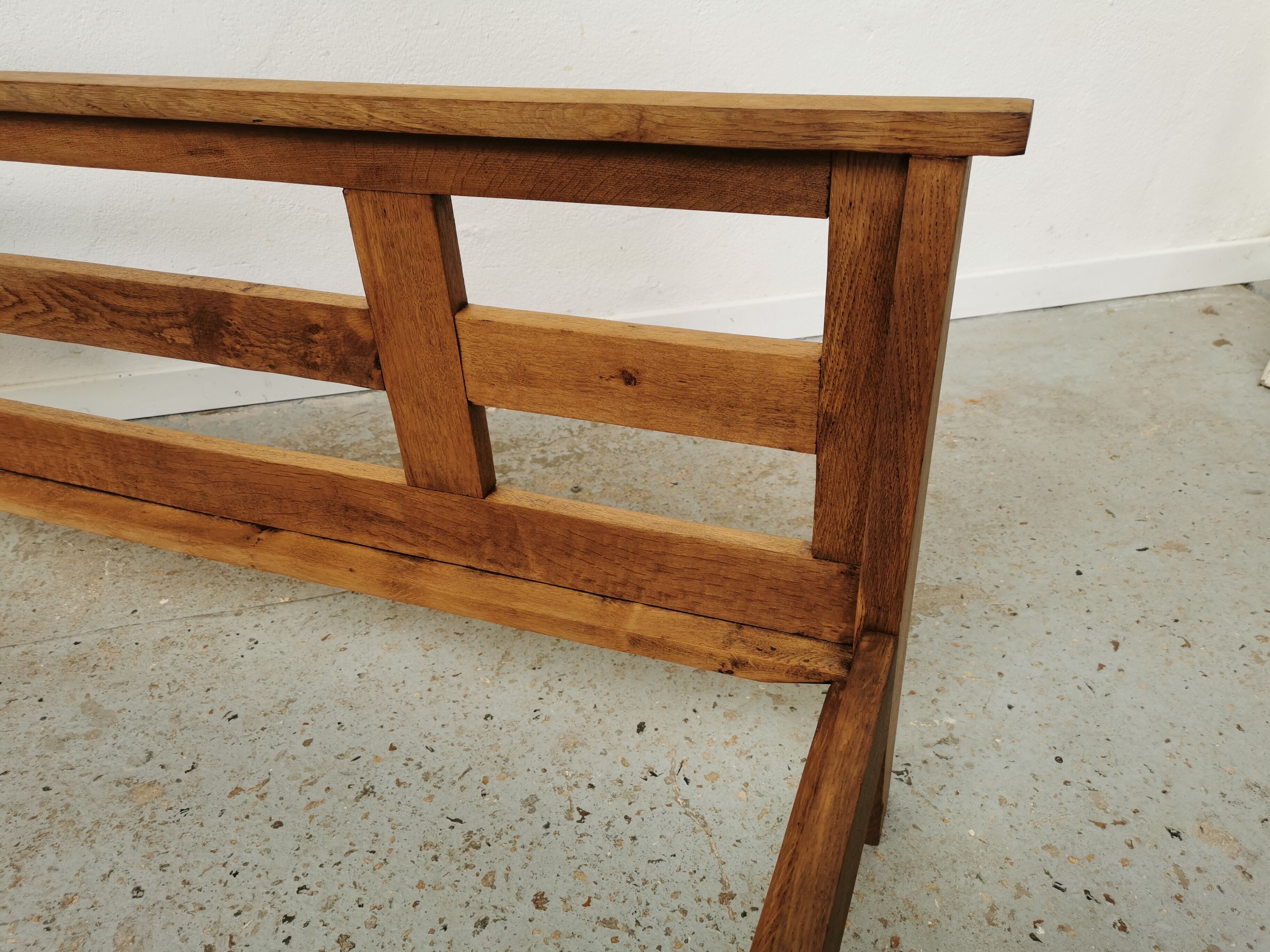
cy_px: 476
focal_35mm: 27
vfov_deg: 51.4
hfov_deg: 65.3
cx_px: 635
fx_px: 991
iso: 50
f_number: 1.8
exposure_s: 1/172
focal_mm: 5.58
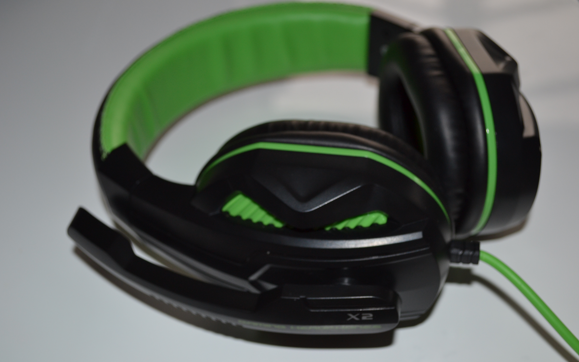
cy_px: 172
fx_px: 773
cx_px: 290
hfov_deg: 41.1
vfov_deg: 26.3
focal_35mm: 49
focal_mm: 32
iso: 320
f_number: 4.8
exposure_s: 1/60
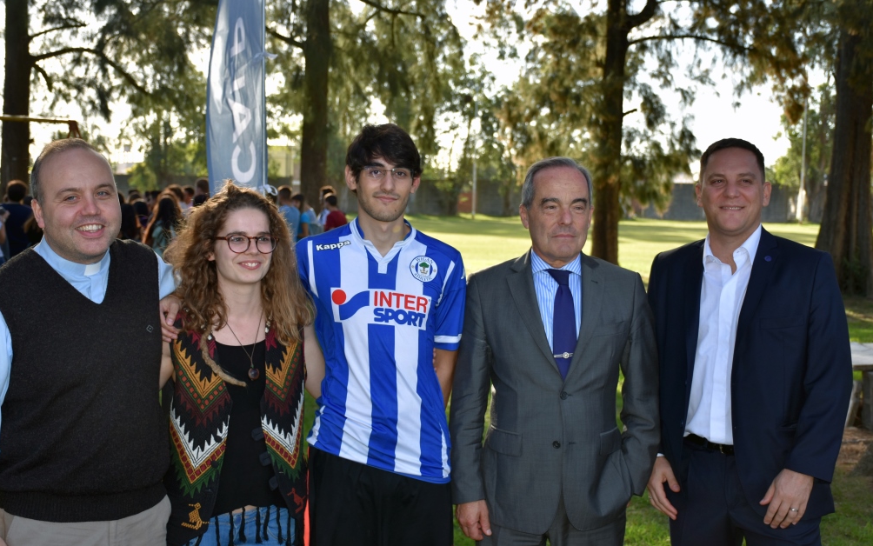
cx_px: 443
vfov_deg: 24.4
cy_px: 295
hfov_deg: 38.2
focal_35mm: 53
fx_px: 1261
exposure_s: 1/250
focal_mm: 34
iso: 100
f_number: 4.2
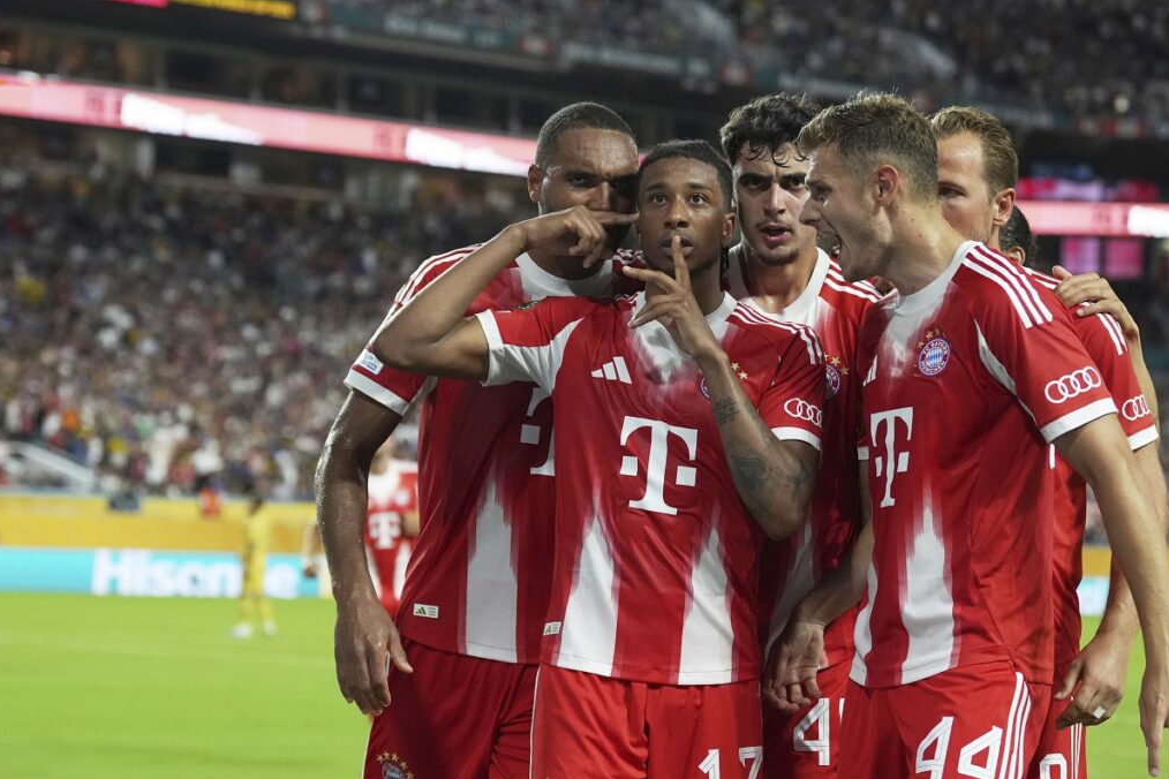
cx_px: 583
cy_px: 392
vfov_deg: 12.9
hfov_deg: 19.3
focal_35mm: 106
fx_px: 3442
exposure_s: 1/2000
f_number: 3.2
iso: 4000
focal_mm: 70
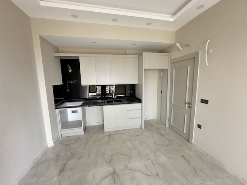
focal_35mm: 14
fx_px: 100
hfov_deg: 102.1
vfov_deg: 85.7
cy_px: 92
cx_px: 124
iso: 320
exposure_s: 1/99
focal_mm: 2.22
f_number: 2.2
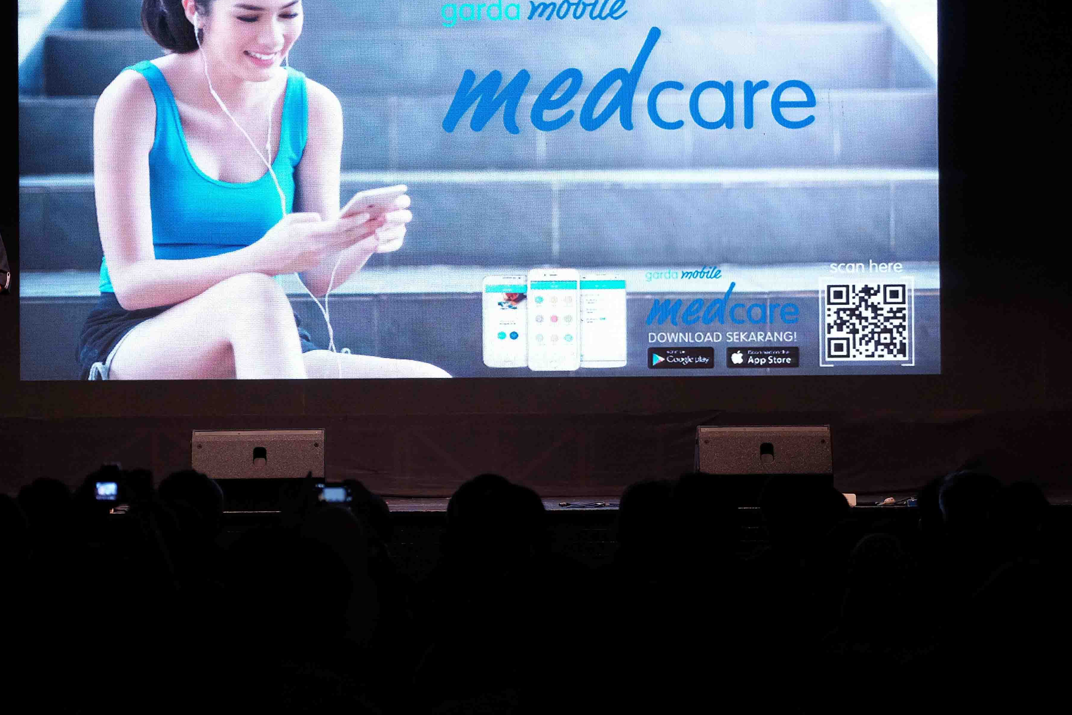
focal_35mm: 146
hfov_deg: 14.1
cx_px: 456
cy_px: 265
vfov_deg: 9.4
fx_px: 4347
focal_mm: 71.5
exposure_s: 1/100
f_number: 2.8
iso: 1250
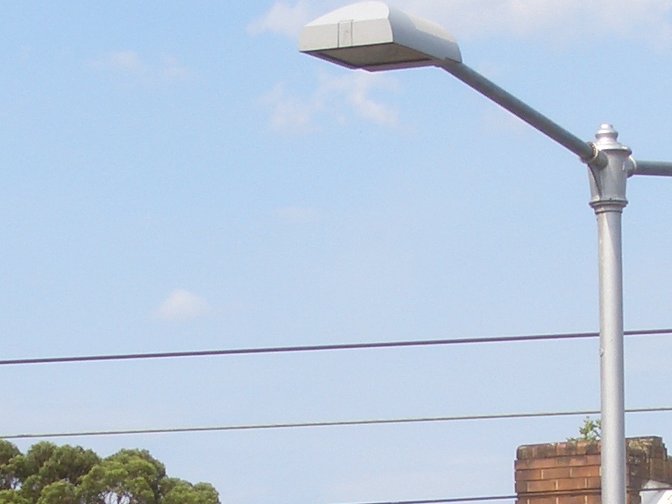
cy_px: 728
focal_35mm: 207
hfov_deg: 9.6
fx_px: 4018
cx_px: 445
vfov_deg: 7.1
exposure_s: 1/250
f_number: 5.6
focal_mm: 10.2
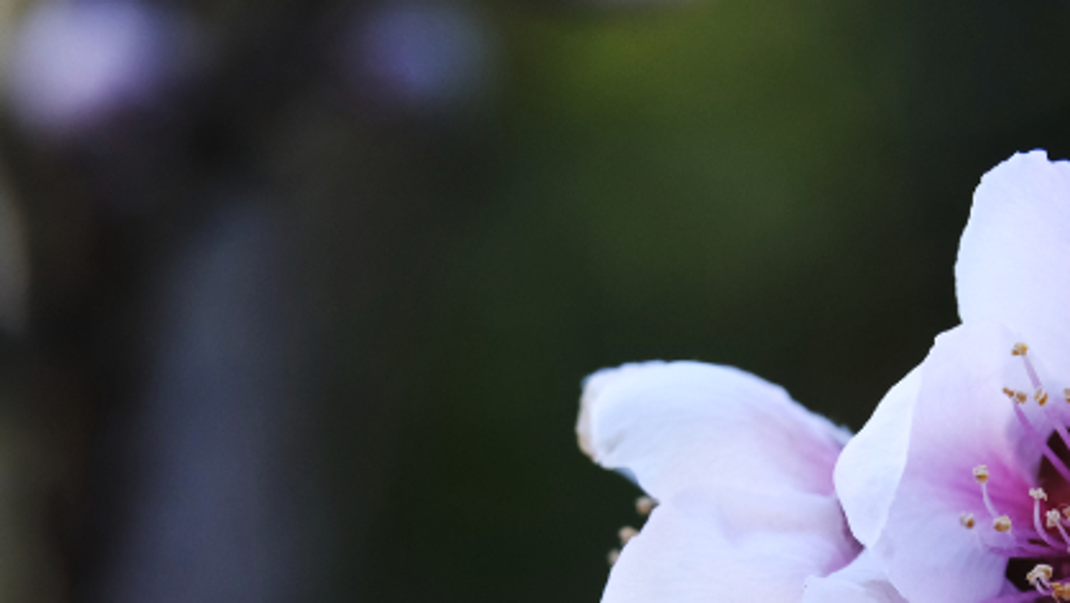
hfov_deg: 4.1
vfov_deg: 2.3
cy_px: 713
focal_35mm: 525
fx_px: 14900
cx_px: 843
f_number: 5.6
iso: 1600
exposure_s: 1/320
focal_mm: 140
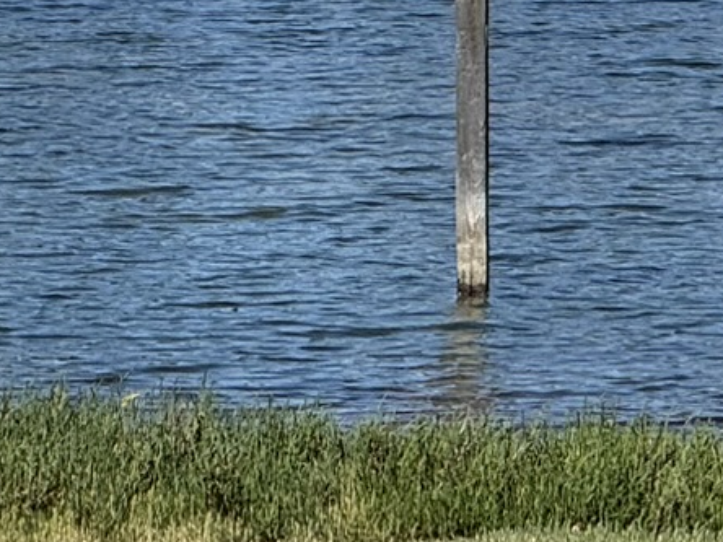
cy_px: -392
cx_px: 539
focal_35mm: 554
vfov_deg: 2.7
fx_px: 11571
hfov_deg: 3.6
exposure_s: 1/1546
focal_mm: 15.66
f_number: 2.8
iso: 50
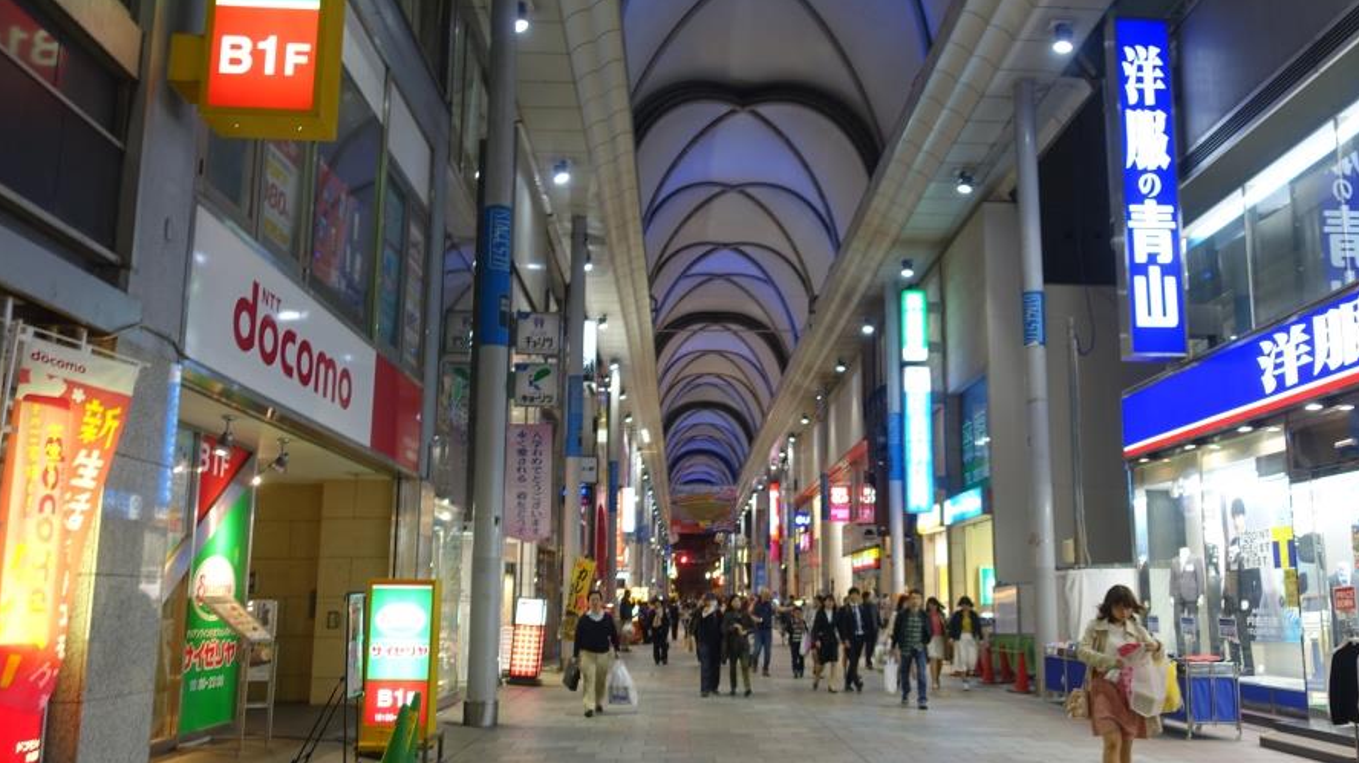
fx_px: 1045
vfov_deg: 40.1
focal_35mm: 29
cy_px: 430
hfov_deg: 65.9
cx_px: 754
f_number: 2
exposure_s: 1/30
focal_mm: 8.8
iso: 125
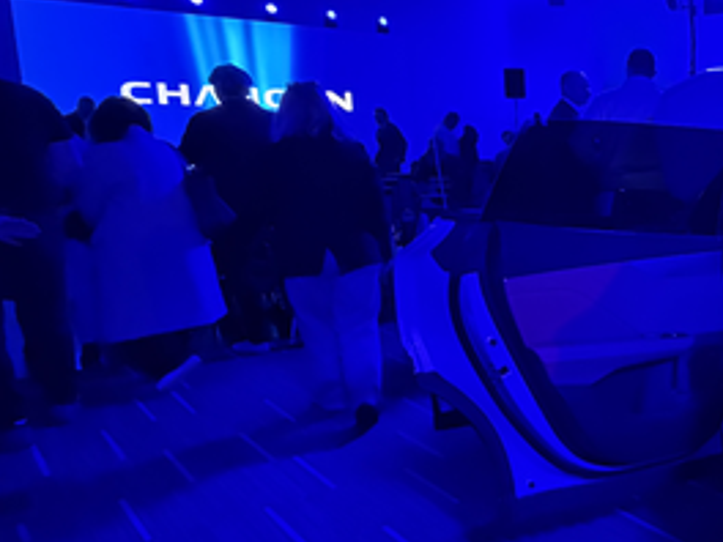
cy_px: 274
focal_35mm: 39
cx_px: 876
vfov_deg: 36.8
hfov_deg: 36.4
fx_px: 815
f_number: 2.2
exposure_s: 1/50
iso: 1250
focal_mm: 2.22
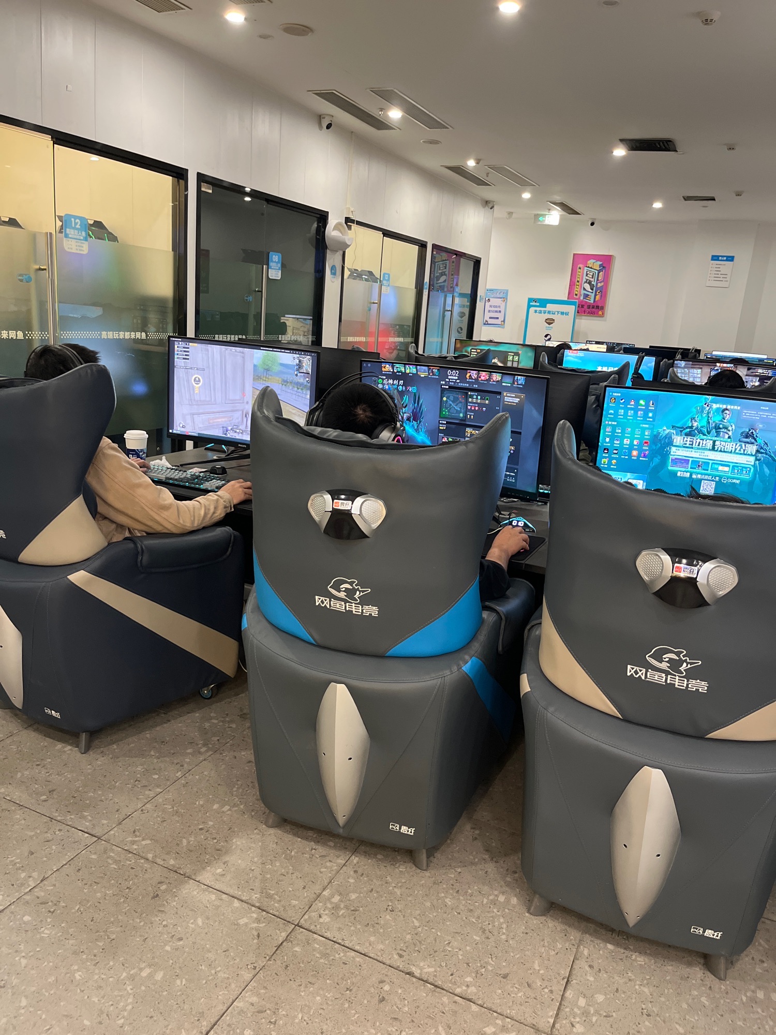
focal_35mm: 26
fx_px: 777
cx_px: 388
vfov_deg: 67.3
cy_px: 518
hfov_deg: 53.1
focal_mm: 5.1
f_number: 1.6
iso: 320
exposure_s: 1/50
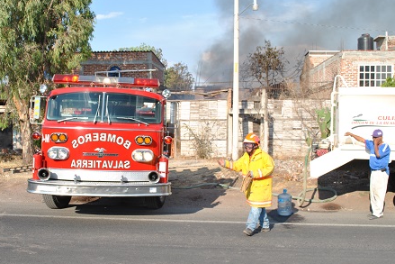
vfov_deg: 32.6
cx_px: 192
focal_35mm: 41
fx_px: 450
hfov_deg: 47.4
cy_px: 124
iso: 100
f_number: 7.1
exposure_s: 1/200
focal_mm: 24
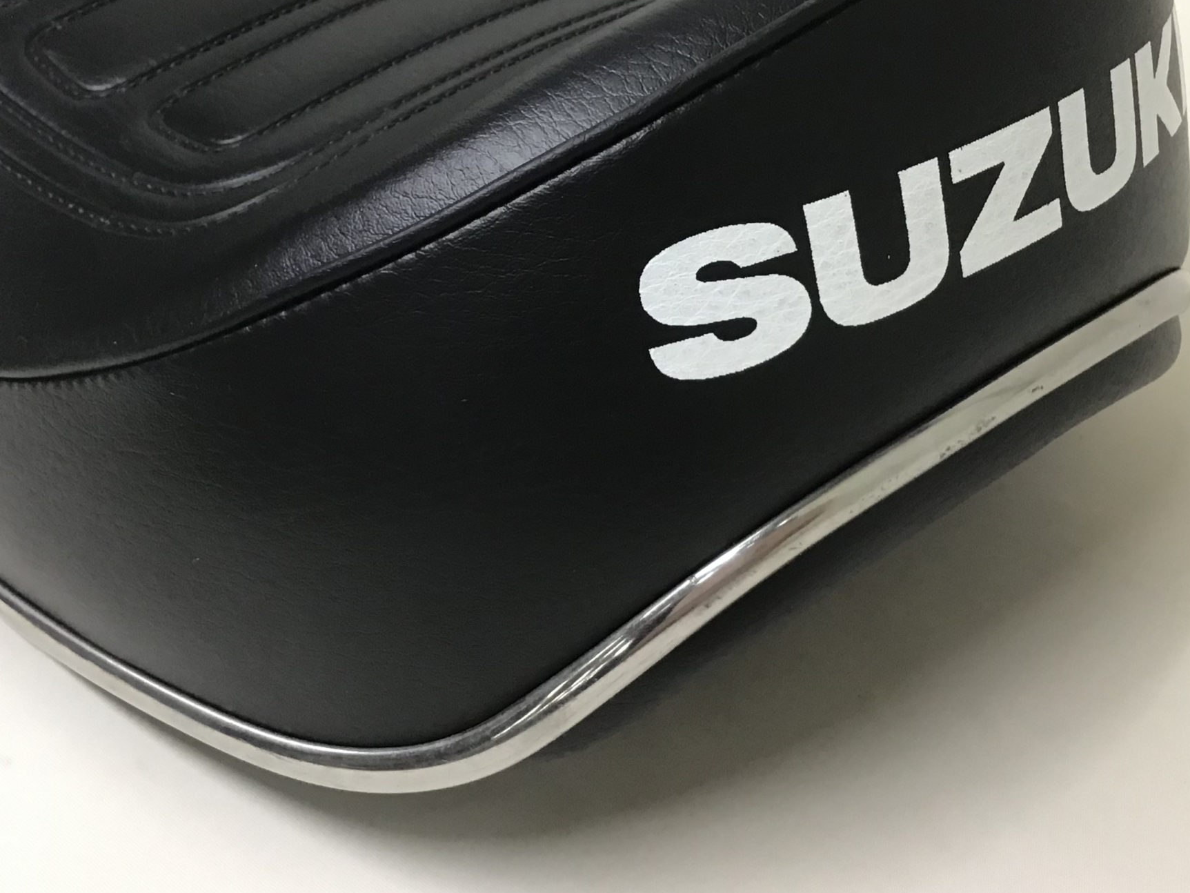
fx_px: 1581
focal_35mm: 46
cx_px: 624
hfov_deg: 41.2
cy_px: 273
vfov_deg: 31.2
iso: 100
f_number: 2.4
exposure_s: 1/30
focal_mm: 3.3
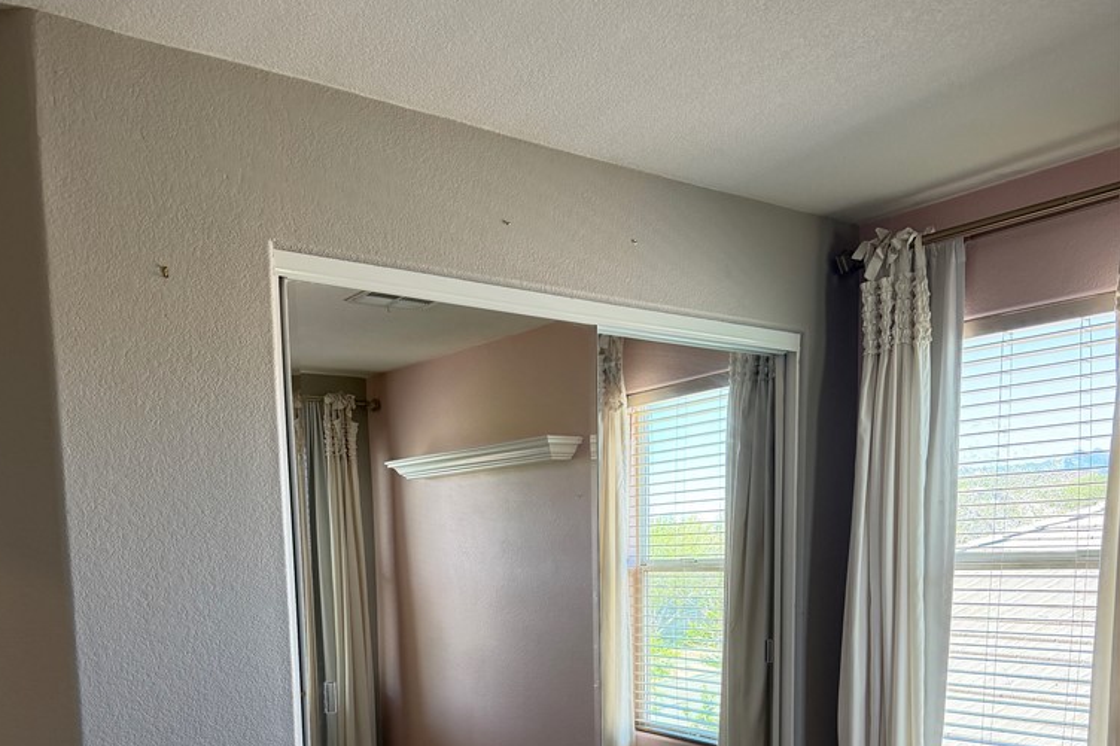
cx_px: 550
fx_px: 1057
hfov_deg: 55.8
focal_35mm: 34
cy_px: 680
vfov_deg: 36.3
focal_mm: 6.76
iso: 200
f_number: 1.78
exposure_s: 1/132
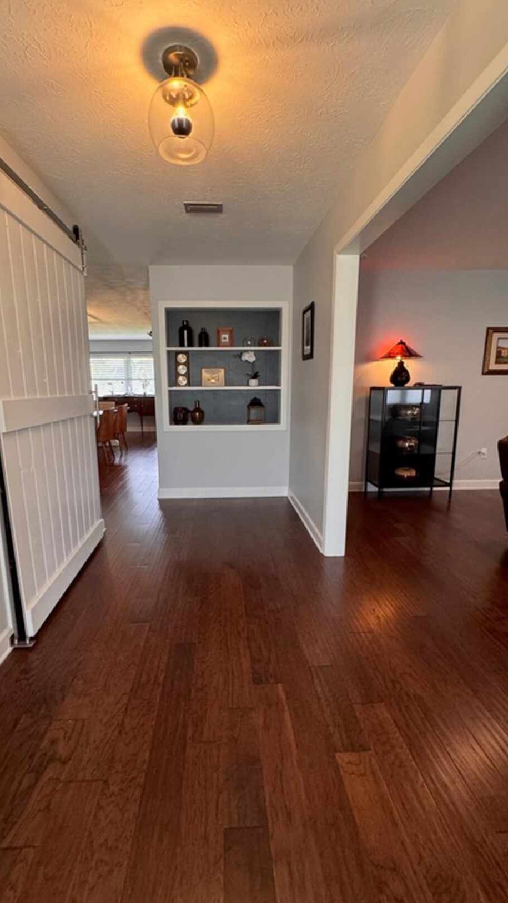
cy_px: 454
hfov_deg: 67.0
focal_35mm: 16
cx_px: 232
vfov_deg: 99.4
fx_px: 383
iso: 400
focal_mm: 2.22
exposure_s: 1/60
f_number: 2.2
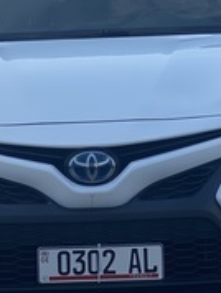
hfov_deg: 8.5
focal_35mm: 175
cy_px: -122
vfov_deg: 10.9
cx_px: 74
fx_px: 1486
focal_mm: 6
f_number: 2
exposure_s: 1/292
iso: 20
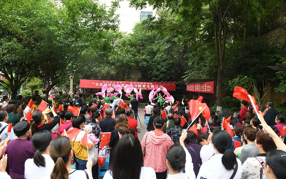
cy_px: 91
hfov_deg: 72.5
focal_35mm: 25
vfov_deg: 49.3
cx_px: 141
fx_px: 195
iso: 640
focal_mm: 24
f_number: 4.5
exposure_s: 1/160
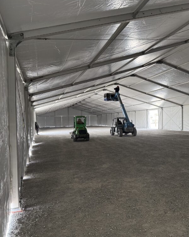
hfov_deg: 45.3
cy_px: 117
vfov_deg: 55.7
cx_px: 121
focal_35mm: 32
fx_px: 224
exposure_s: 1/116
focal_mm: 6.76
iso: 200
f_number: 1.78
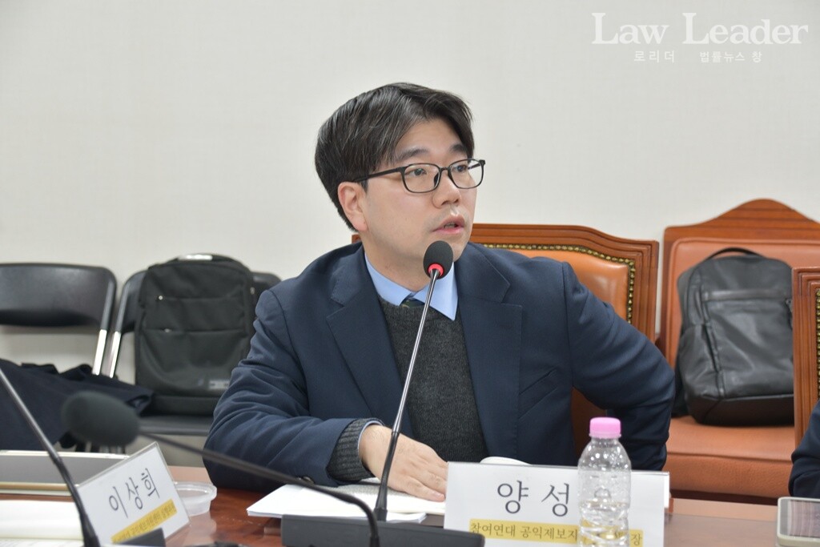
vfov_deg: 17.5
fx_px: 1777
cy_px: 274
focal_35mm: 78
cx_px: 410
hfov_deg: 26.0
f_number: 5
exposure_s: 1/25
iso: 500
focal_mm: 52
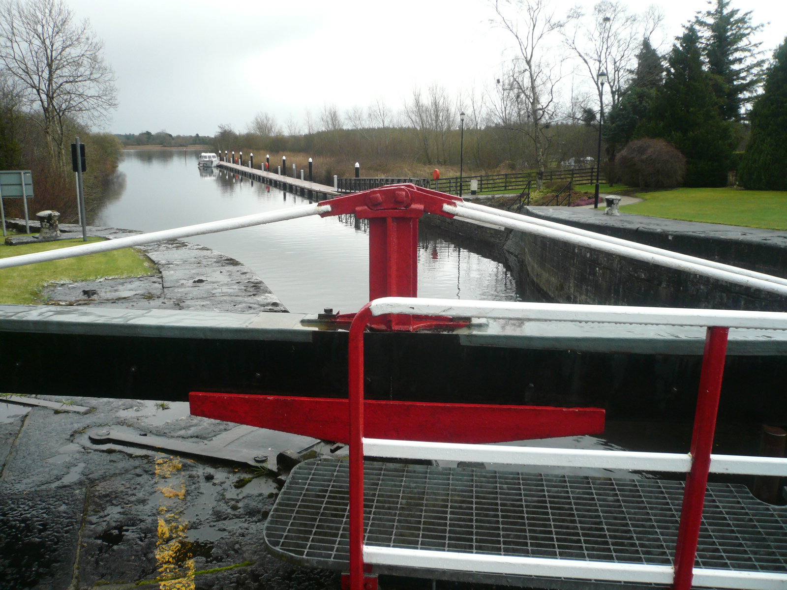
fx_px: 637
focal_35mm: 28
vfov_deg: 49.7
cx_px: 394
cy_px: 295
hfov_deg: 63.4
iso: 100
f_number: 2.8
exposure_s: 1/200
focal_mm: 4.6
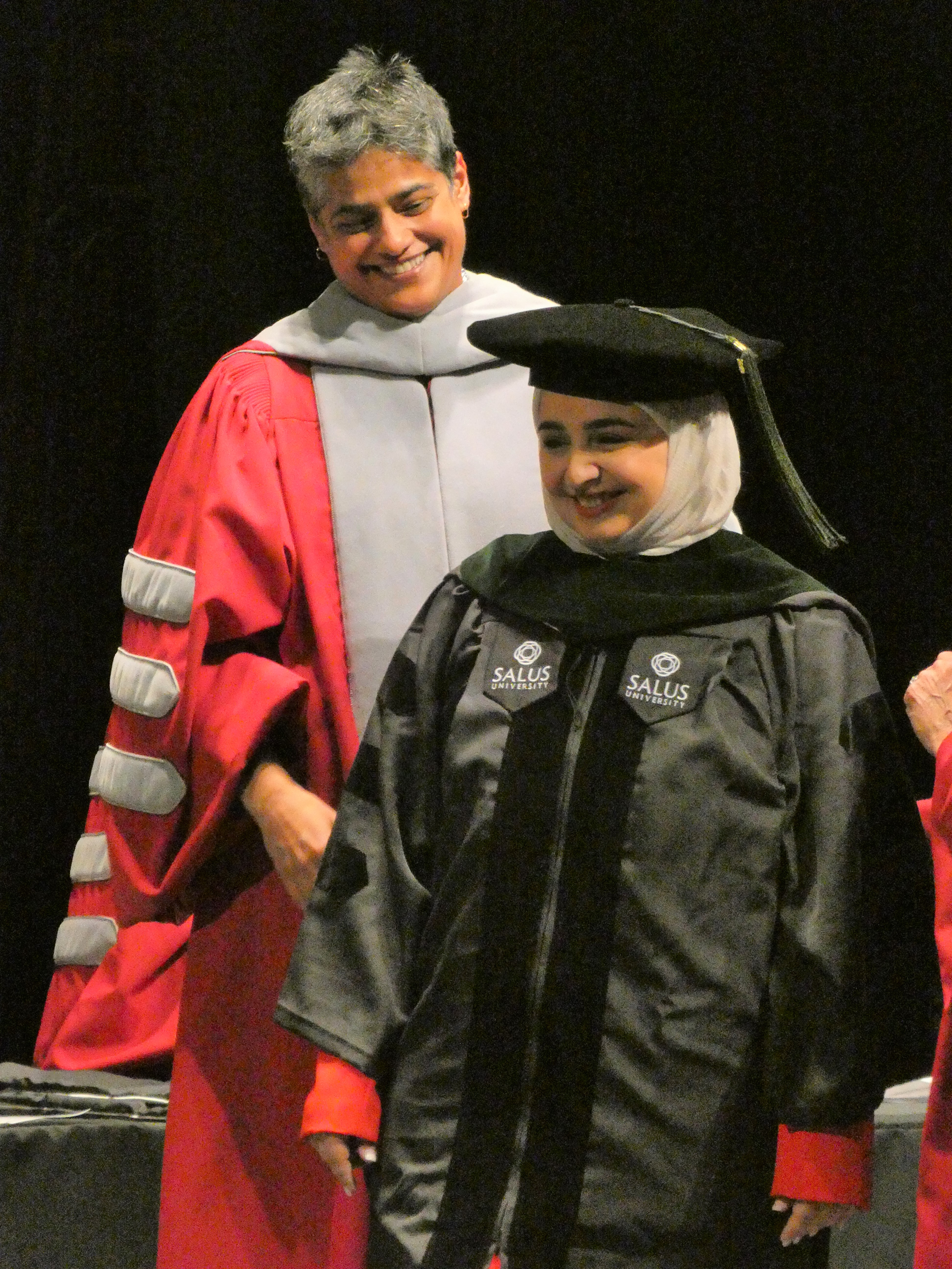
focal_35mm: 373
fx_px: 13678
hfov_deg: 4.0
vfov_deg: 5.3
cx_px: 476
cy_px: 634
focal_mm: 66.8
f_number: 6
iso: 2000
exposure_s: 1/125
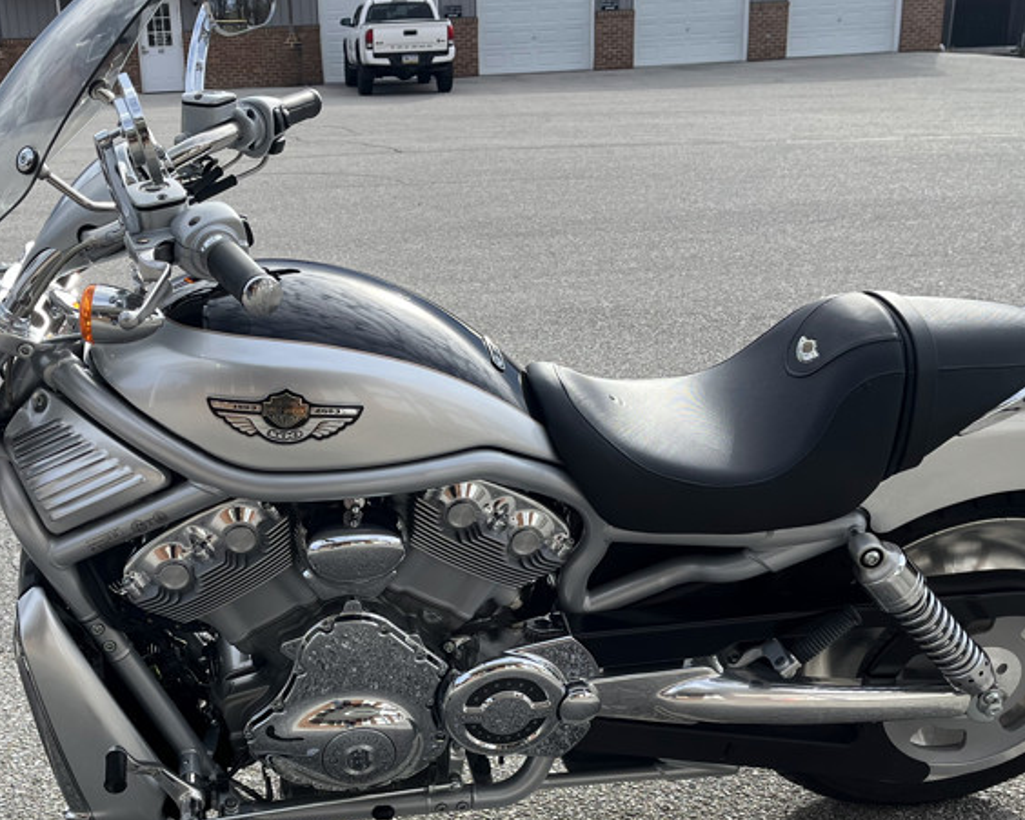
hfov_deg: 38.5
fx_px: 1456
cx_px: 381
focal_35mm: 48
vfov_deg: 31.0
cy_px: 596
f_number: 1.6
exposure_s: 1/2000
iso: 50
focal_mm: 5.1
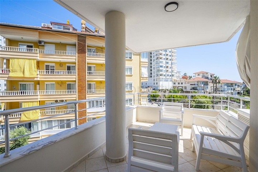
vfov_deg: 73.7
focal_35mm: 16
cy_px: 86
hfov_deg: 96.7
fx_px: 115
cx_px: 129
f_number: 13
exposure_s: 1/400
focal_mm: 16
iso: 640
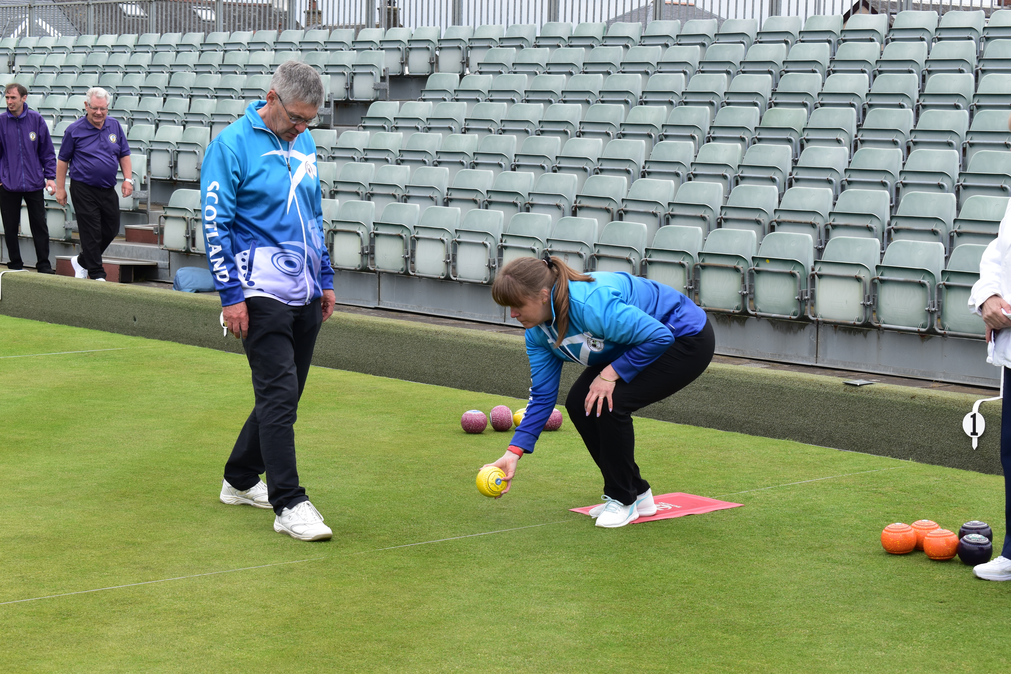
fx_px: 2106
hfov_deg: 27.0
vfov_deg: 18.2
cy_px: 337
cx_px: 506
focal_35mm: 75
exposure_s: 1/250
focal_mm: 50
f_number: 10
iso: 400
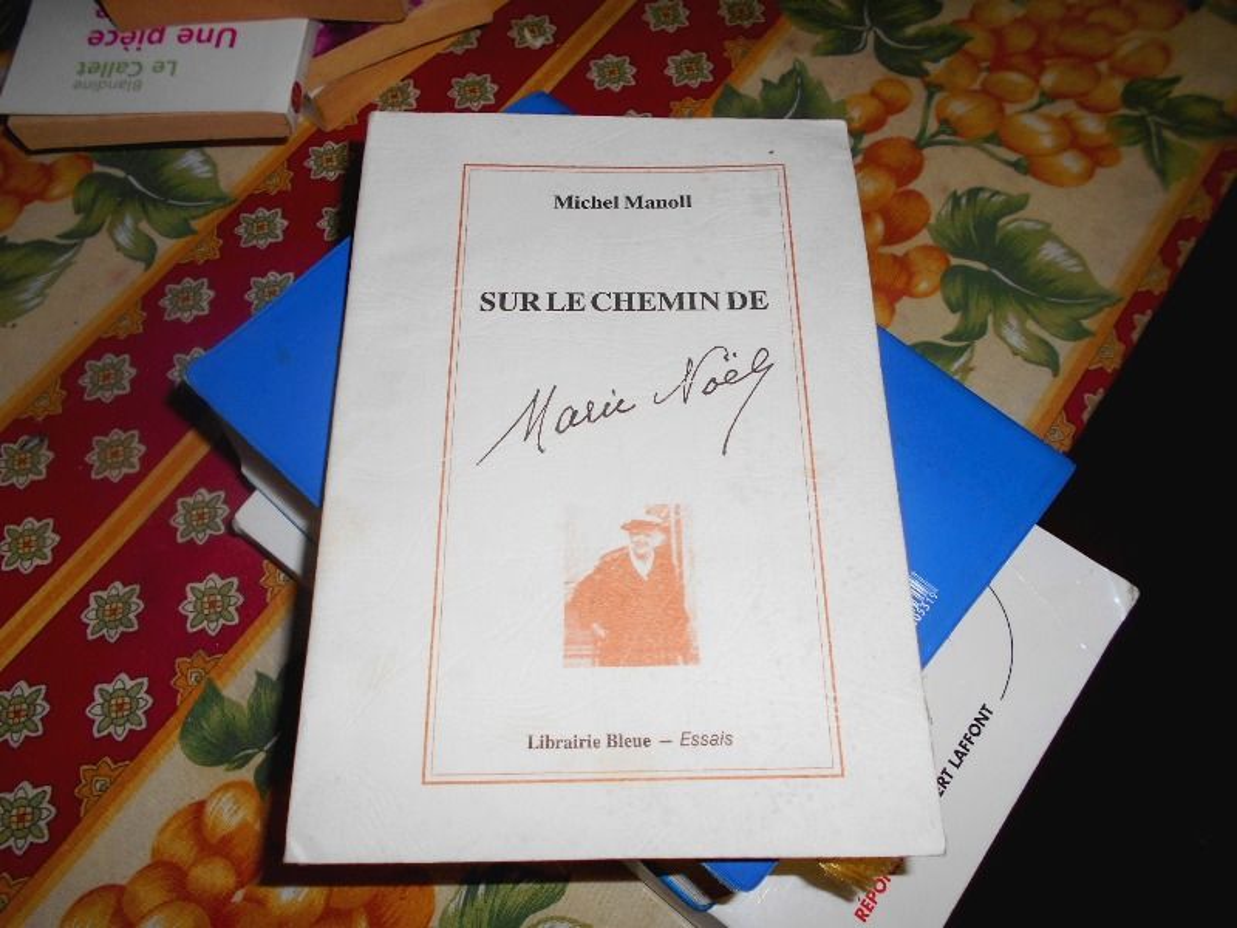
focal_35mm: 26
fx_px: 929
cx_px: 618
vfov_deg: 53.1
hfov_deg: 67.3
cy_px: 464
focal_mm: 4.6
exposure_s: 1/25
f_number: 3.2
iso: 80
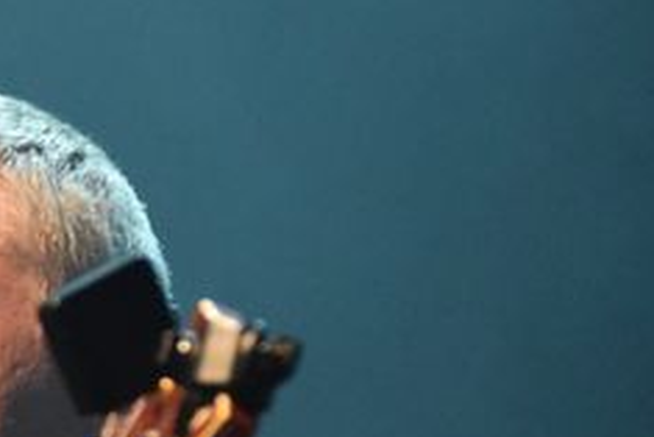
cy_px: 523
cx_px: -206
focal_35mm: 358
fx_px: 6507
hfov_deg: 5.7
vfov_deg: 3.8
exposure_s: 1/125
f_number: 4.5
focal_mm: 78
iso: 4500
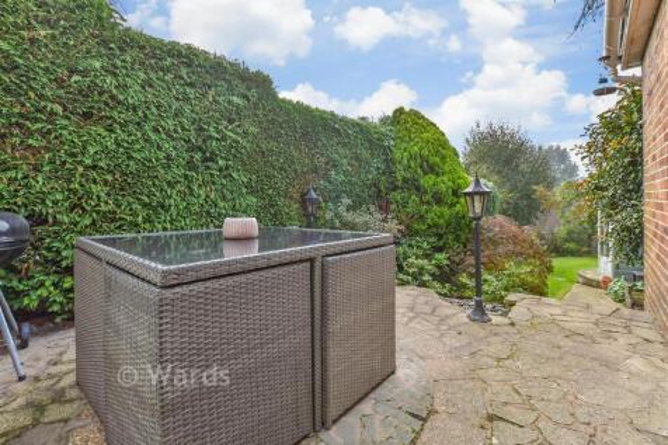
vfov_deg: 51.3
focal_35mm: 25
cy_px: 222
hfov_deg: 71.5
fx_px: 464
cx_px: 334
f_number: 8
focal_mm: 17
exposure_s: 1/50
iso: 160
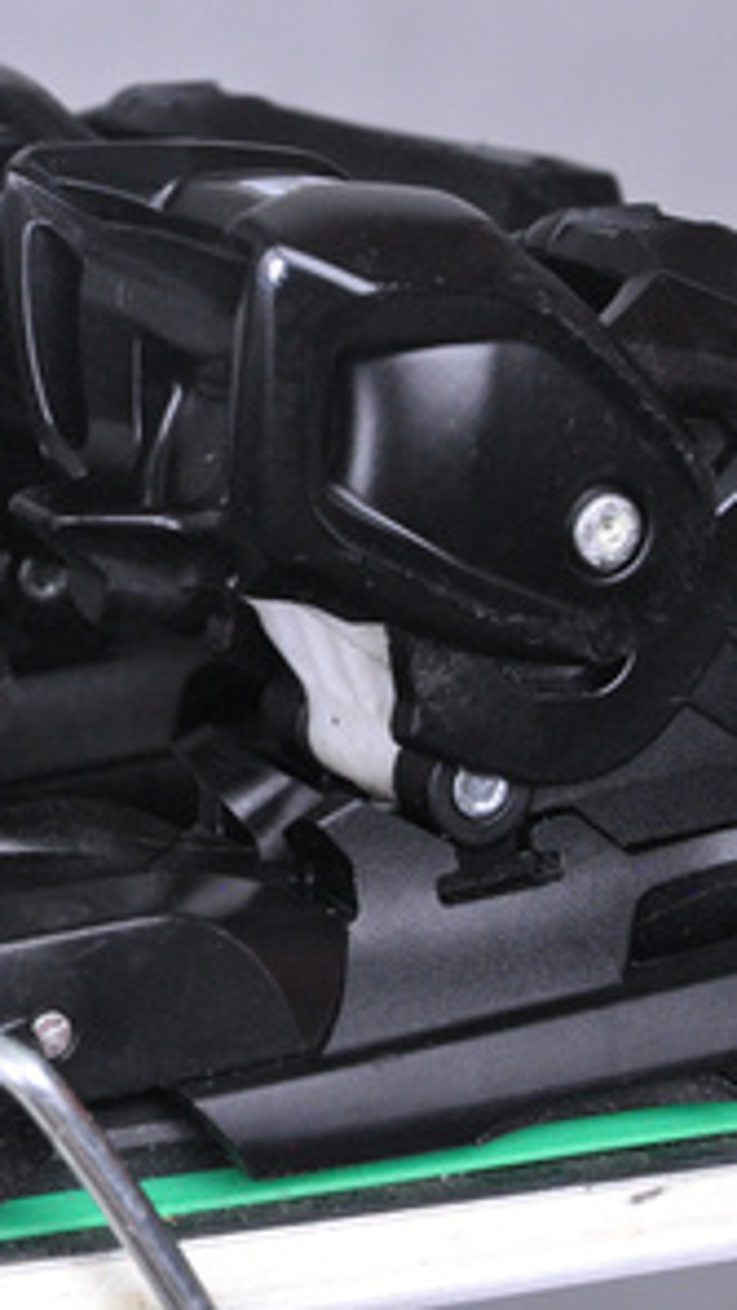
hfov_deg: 7.7
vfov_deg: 13.7
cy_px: 655
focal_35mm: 157
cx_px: 146
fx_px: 5456
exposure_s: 1/125
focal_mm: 66
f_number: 8
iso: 3200
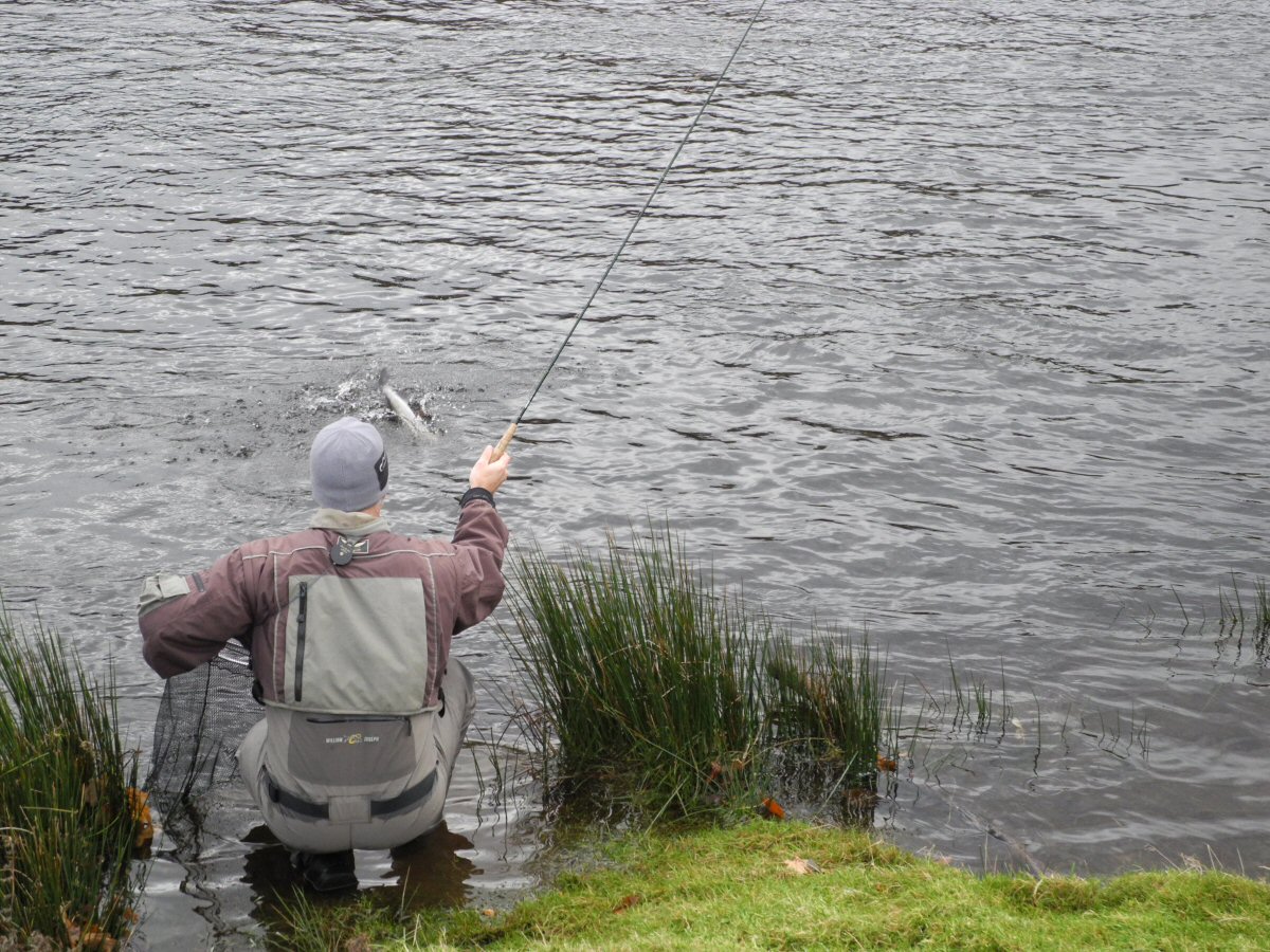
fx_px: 2495
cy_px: 476
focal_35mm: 68
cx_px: 635
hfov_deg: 28.6
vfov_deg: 21.6
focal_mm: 14.5
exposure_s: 1/217
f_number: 4
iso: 400
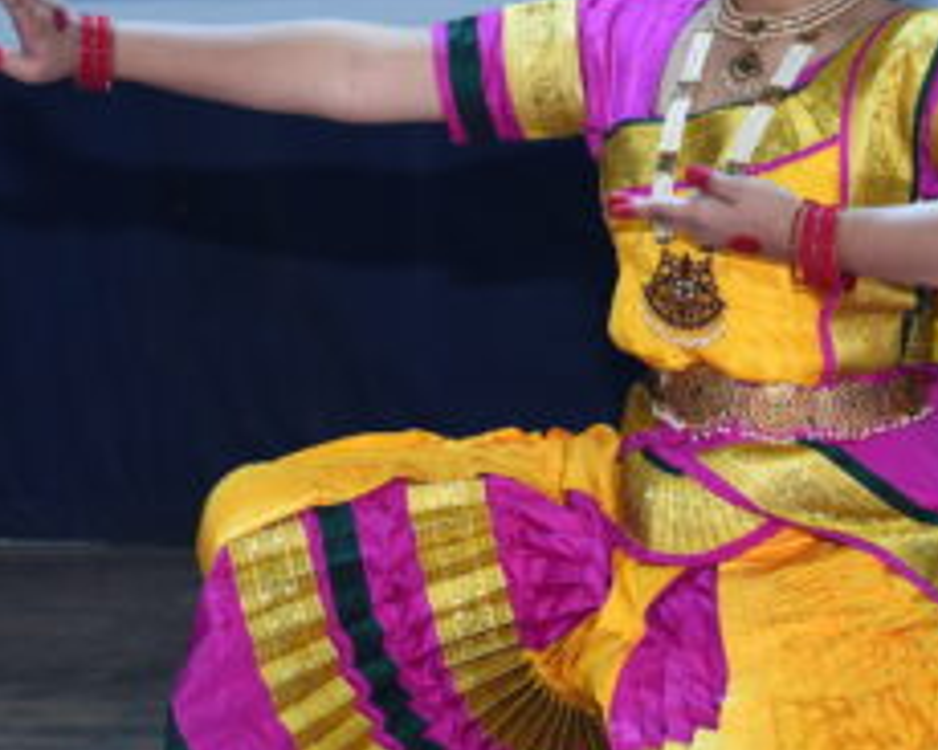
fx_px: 3304
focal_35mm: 119
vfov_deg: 12.9
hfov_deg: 16.1
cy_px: 84
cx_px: 383
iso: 800
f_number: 4
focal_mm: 38
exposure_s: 1/125
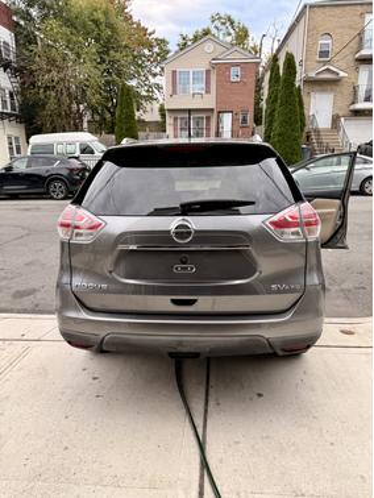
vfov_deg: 71.6
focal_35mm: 24
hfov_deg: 56.9
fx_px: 345
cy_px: 249
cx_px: 187
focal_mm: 6.76
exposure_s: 1/224
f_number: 1.78
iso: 100
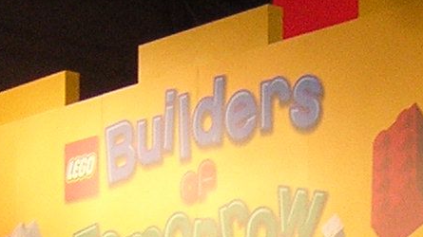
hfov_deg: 15.1
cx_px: 385
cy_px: 529
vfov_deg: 8.1
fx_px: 1581
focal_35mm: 141
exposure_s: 1/60.1
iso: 400
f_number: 2.6
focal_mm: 4.7
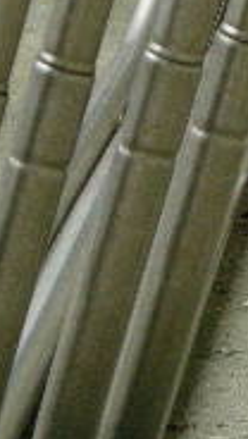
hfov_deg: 2.7
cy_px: 234
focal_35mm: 443
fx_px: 5160
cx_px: 458
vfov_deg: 4.9
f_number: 5.1
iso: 392
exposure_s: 1/53.7
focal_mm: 24.5
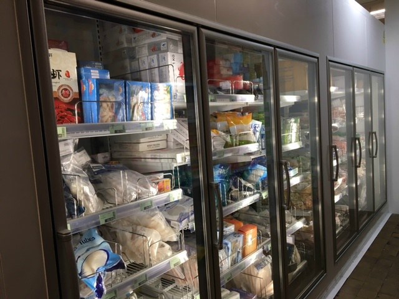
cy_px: 150
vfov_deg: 48.2
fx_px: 334
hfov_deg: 61.7
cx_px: 200
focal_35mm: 29
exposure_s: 1/33
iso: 32
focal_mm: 4.15
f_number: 2.2
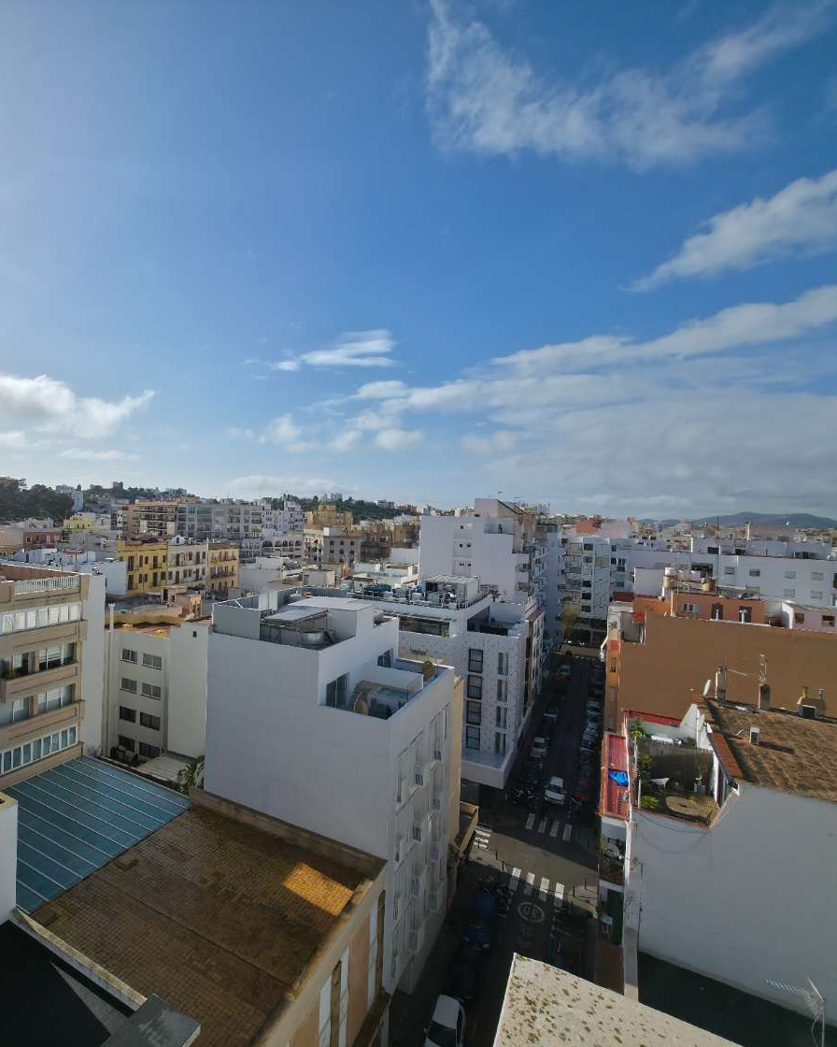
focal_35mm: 17
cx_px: 242
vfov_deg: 89.6
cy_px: 525
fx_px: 526
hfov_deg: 73.2
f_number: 1.9
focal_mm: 2.2
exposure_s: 1/3042
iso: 20
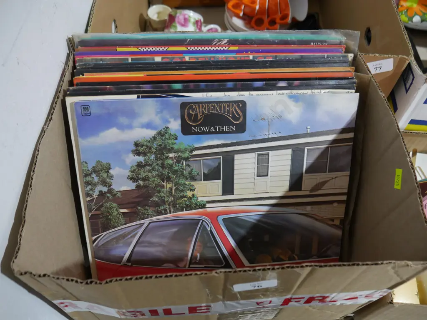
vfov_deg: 46.8
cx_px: 214
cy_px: 160
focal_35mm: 30
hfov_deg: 59.9
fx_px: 370
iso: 1250
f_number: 3.6
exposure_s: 1/60
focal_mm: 15
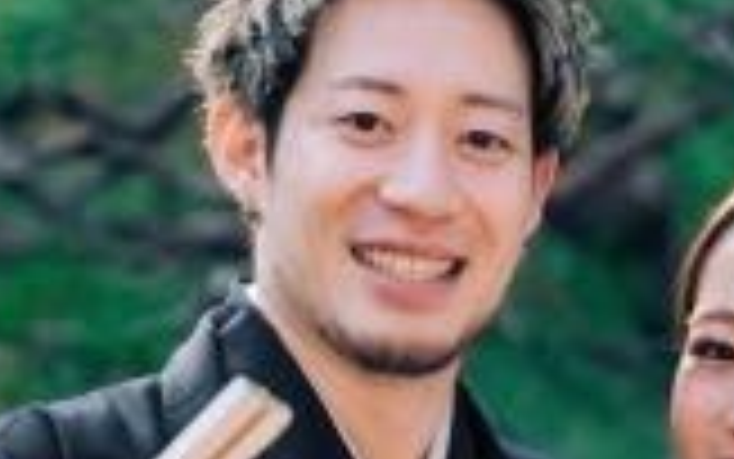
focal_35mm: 374
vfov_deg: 3.5
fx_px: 7484
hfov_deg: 5.6
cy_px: 439
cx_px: 86
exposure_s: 1/800
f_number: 1.8
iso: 250
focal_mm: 50
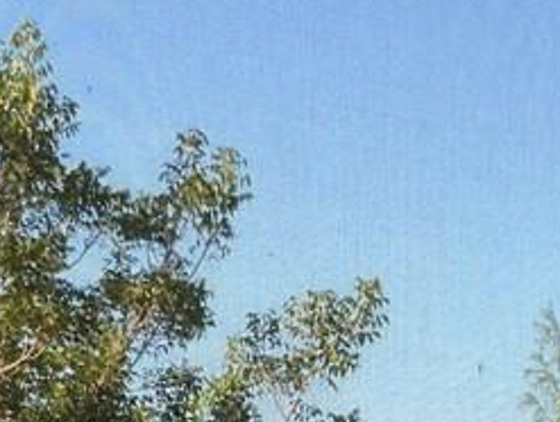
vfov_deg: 11.2
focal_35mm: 120
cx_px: 444
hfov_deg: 16.3
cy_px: 837
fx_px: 1944
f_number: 1.8
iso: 16
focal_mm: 3
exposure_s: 1/432
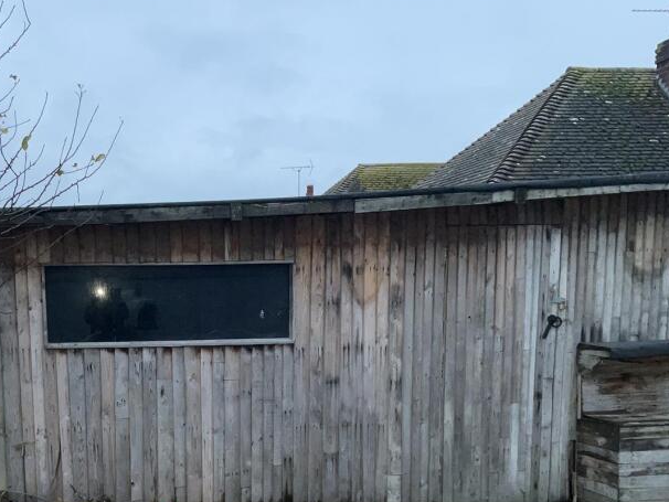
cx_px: 197
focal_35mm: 49
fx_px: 947
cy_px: 406
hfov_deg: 38.2
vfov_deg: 29.0
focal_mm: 3
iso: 25
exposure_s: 1/60
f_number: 1.8
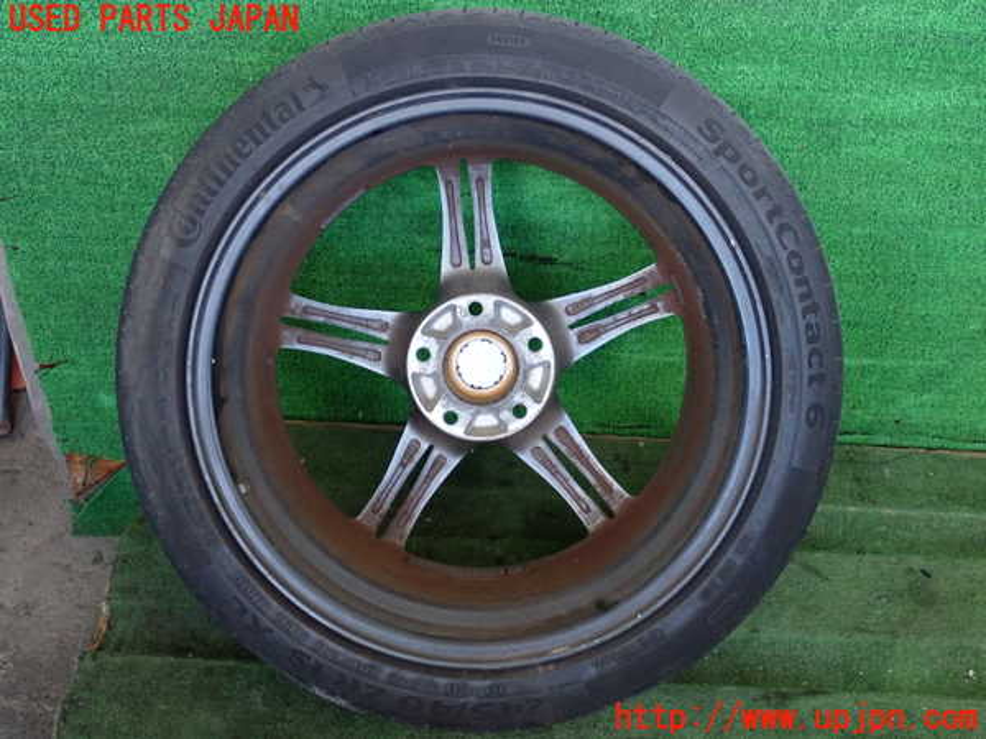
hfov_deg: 42.9
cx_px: 493
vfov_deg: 32.9
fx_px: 1253
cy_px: 370
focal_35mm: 44
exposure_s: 1/125
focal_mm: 7.84
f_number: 2.9
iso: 800
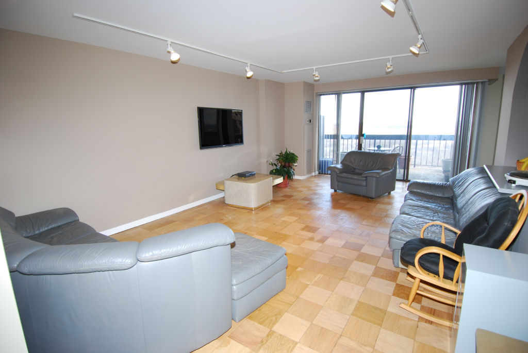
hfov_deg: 89.9
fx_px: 264
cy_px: 176
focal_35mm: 18
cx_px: 264
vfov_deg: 67.5
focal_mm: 12
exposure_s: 1/60
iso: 200
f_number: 4
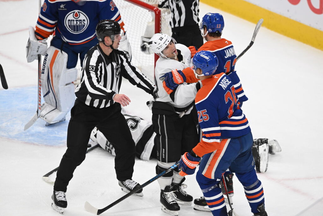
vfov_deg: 3.4
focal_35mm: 400
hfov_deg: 5.2
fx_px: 3589
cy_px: 108
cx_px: 162
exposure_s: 1/640
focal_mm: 400
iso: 1600
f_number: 5
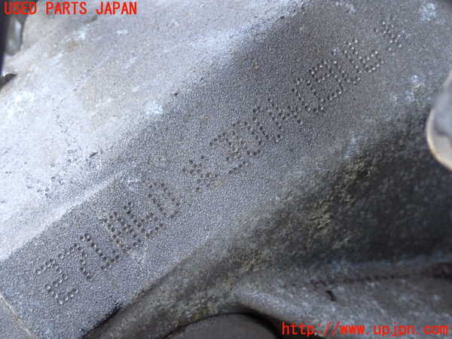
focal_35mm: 67
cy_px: 170
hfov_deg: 29.0
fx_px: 875
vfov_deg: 21.9
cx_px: 226
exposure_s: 1/125
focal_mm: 11.88
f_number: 3.8
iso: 640
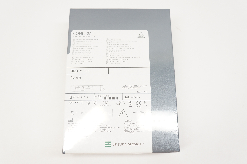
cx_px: 124
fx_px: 216
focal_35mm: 32
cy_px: 82
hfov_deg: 59.5
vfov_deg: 41.6
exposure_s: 1/60
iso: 400
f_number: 5.6
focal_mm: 21
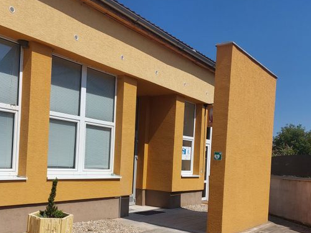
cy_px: 168
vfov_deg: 37.0
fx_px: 341
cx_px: 131
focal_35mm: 38
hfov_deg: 48.8
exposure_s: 1/2052
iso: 25
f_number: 1.8
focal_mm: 5.23
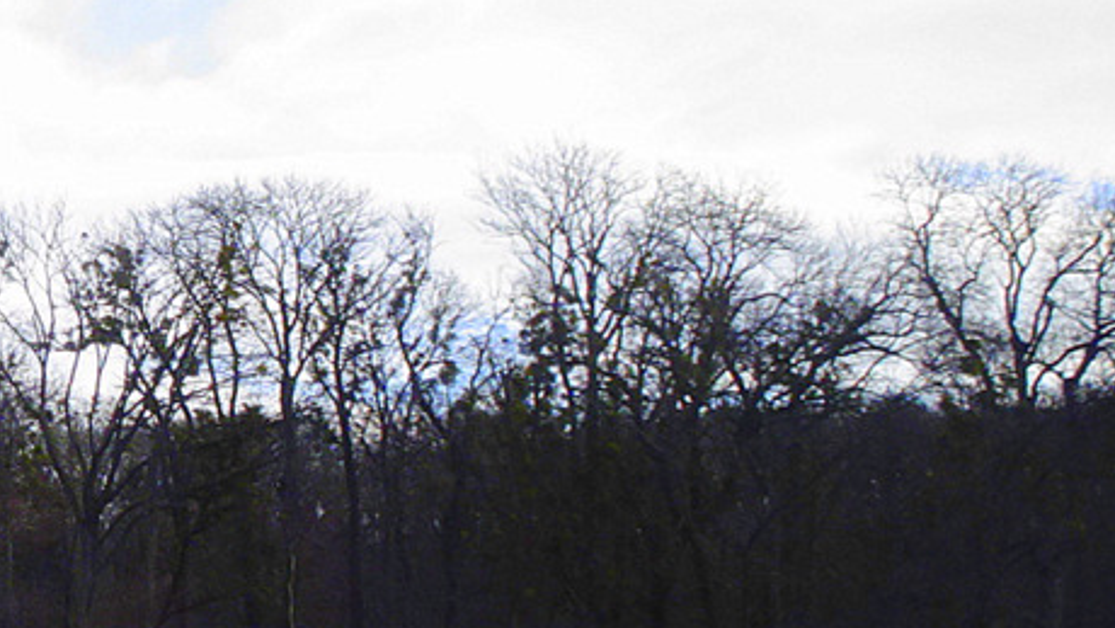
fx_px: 2691
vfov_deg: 13.3
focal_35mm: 91
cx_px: -567
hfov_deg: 20.1
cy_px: 279
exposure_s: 1/640
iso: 80
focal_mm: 4.1
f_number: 3.5
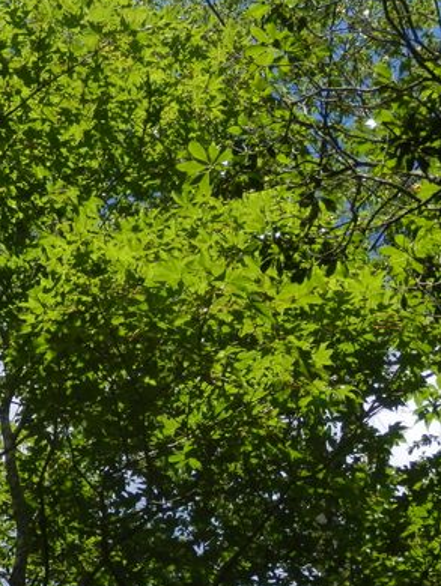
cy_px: 359
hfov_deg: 17.5
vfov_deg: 23.8
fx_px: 1391
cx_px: -12
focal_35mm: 82
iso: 80
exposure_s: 1/500
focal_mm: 7.3
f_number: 3.7
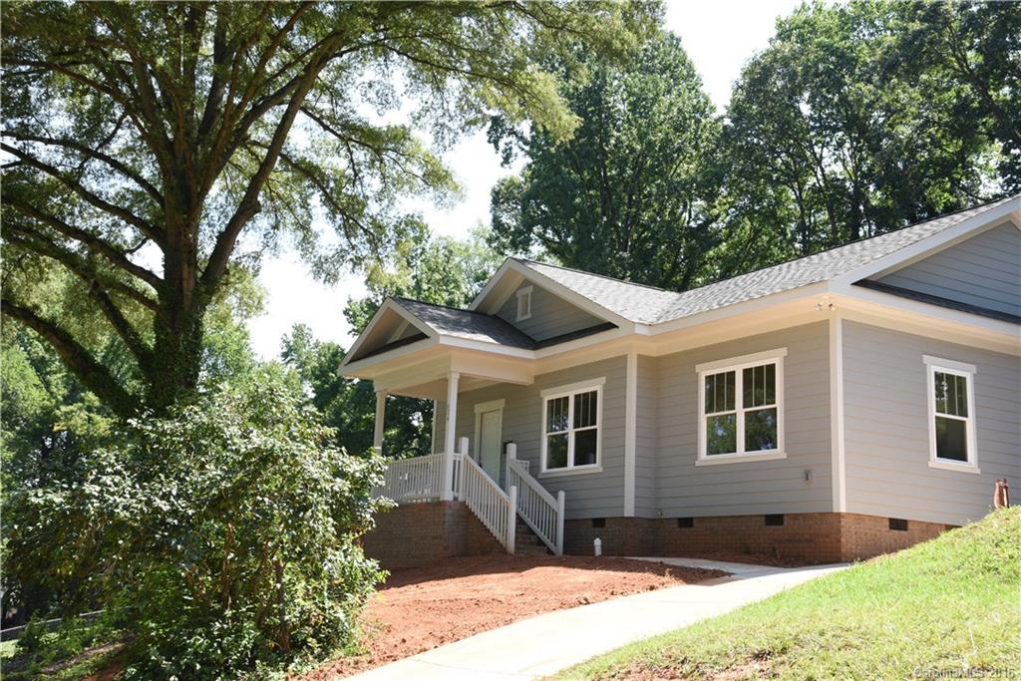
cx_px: 510
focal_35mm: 40
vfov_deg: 33.4
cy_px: 340
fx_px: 1135
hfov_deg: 48.5
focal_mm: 40
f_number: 11
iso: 100
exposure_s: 1/25
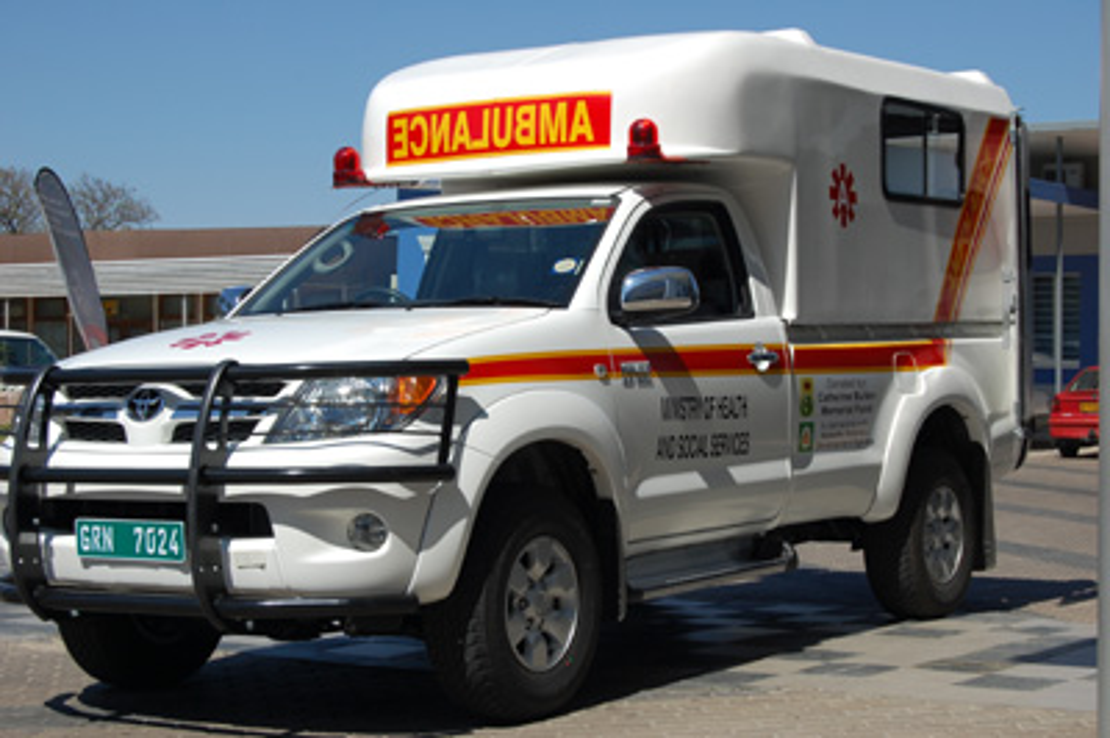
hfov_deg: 28.1
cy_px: 369
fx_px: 2218
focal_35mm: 72
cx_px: 555
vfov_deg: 18.9
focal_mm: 48
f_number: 10
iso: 200
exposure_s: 1/400
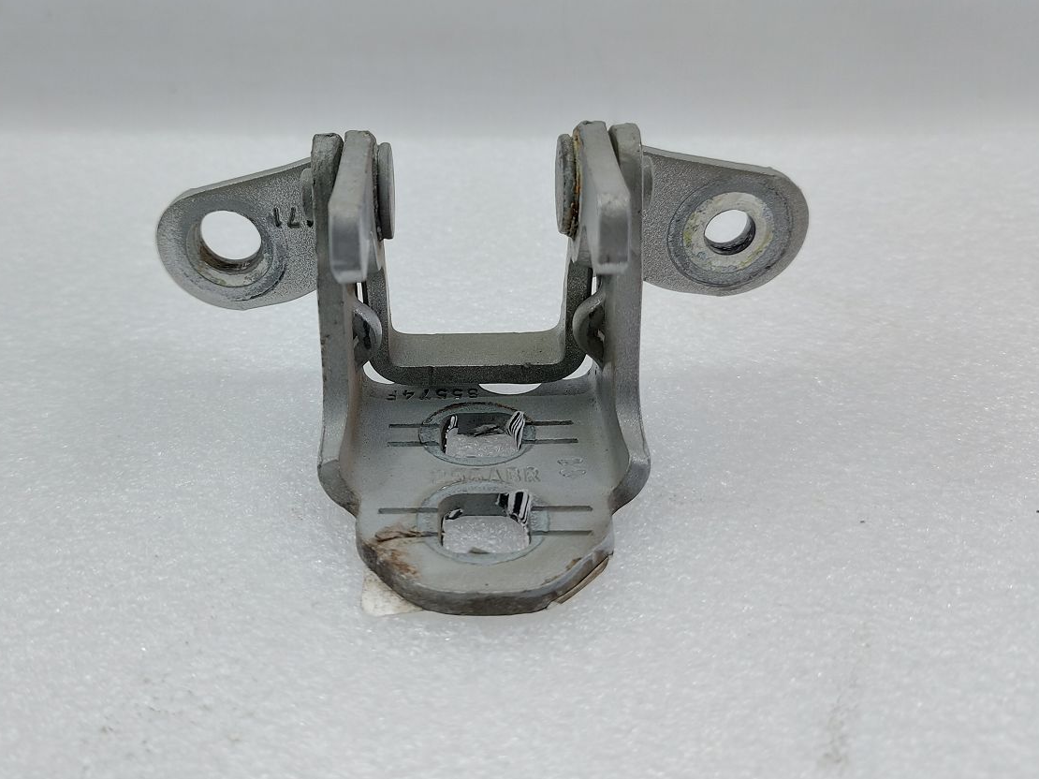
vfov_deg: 46.5
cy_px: 314
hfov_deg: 59.5
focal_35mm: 30
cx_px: 412
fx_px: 900
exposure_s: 1/50
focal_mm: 5.23
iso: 64
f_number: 1.8
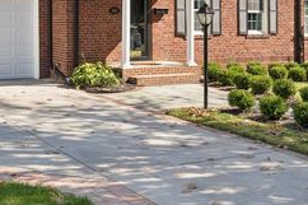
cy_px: 2
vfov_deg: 20.3
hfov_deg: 30.9
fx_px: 556
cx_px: 129
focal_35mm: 65
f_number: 8
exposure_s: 1/320
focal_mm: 31.5
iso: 200
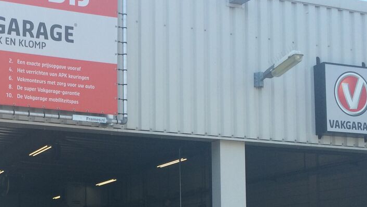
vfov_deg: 17.6
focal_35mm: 67
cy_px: 208
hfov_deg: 30.3
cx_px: 49
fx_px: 652
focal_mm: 4.15
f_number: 2.2
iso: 32
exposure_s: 1/662
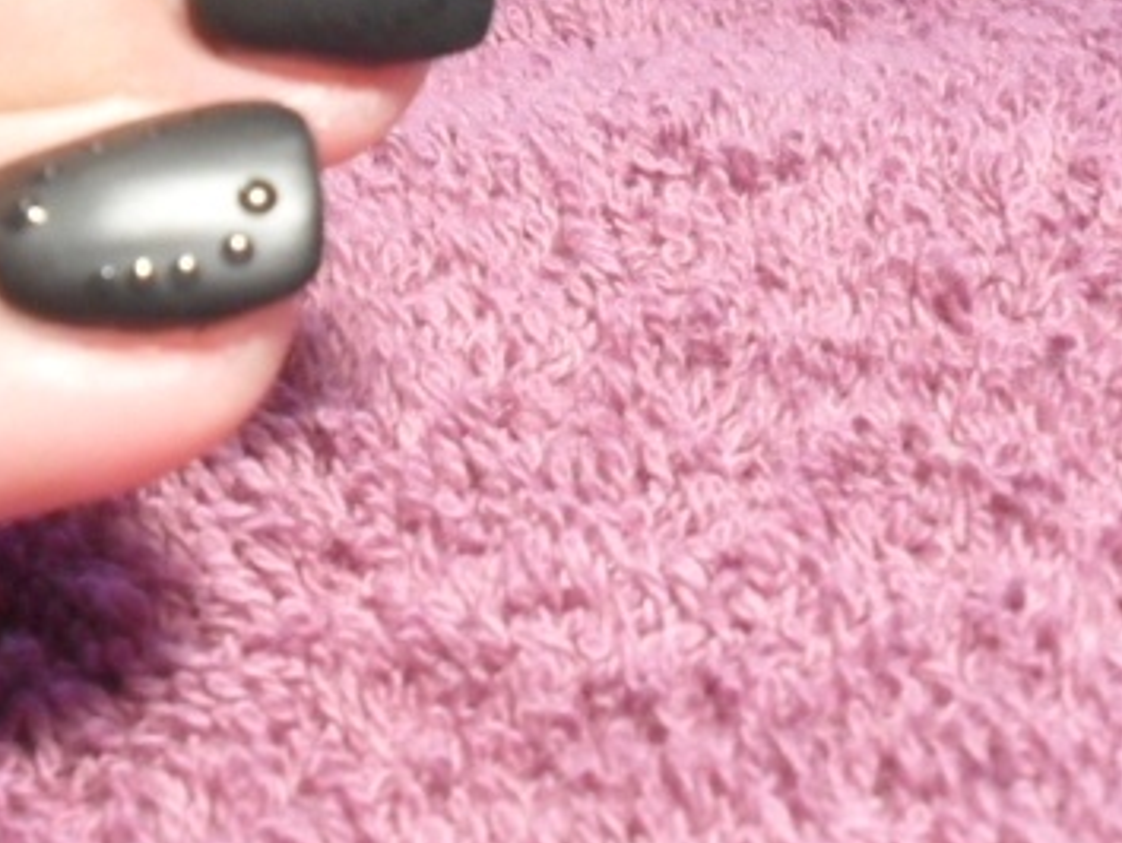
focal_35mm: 78
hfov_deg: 23.9
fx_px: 2530
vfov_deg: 18.4
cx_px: -13
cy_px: 6
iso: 400
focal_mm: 4.9
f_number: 3.5
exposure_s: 1/30
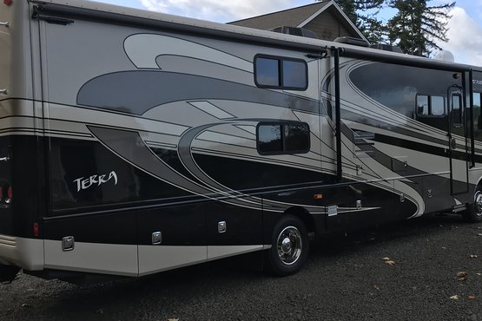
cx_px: 257
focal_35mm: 42
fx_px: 562
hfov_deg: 46.4
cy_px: 160
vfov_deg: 31.9
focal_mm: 3.99
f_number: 1.8
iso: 20
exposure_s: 1/1168
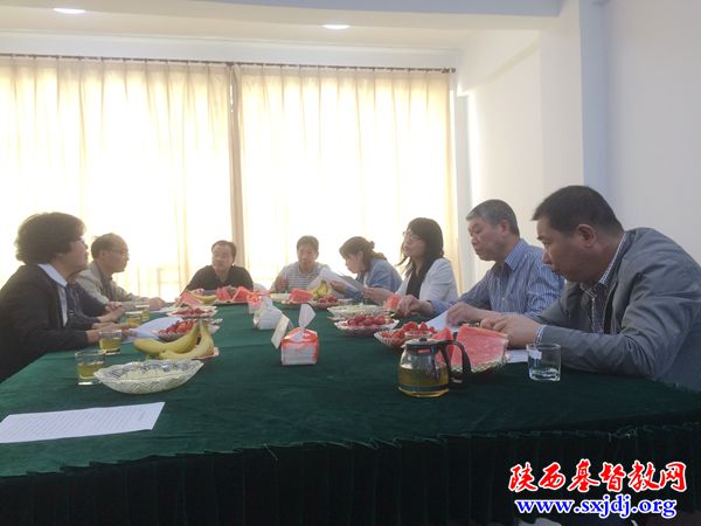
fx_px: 587
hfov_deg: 61.7
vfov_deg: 48.2
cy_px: 263
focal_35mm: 29
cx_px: 350
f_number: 2.2
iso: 64
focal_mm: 4.15
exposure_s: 1/33
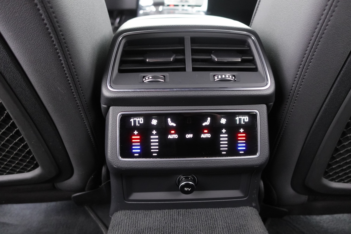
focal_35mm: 24
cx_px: 176
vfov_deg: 53.1
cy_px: 117
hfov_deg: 73.7
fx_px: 234
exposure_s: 1/8
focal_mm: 9.4
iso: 1600
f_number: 1.8
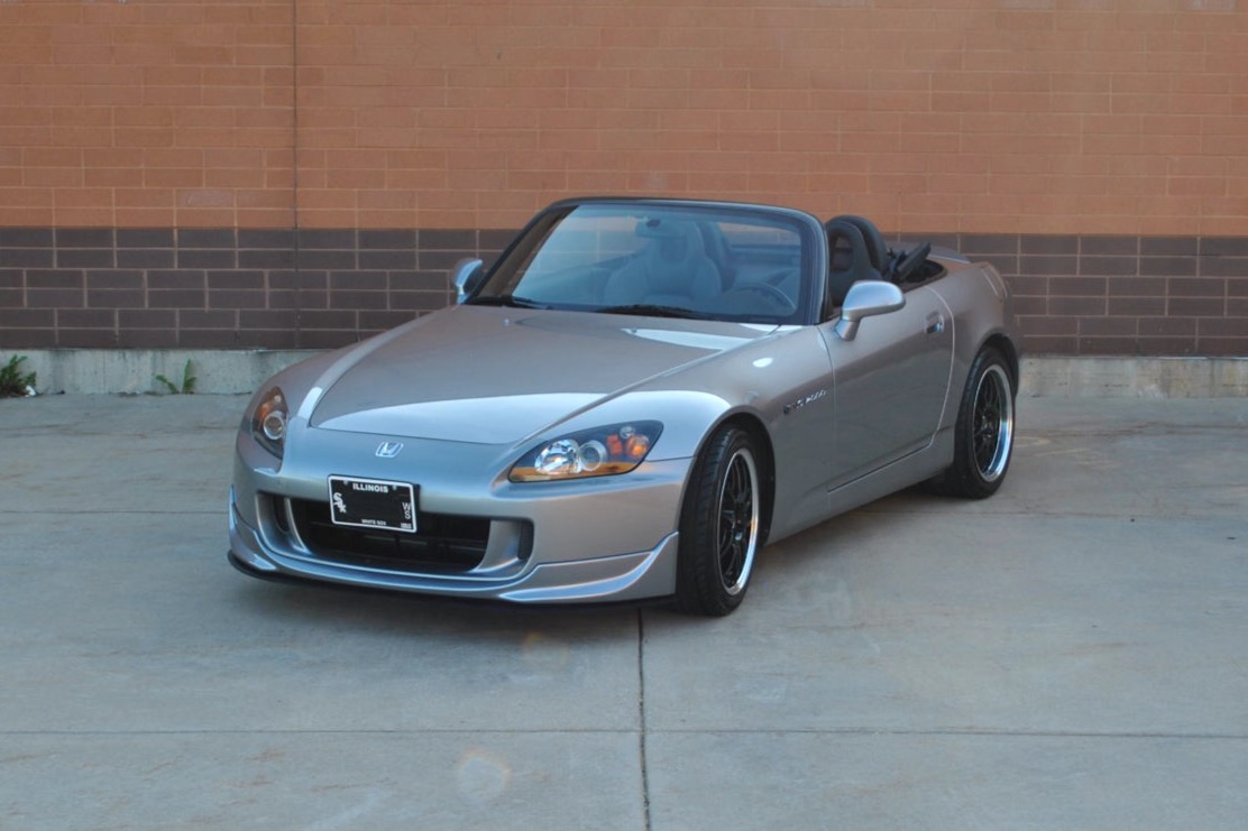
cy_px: 416
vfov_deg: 34.2
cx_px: 624
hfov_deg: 49.6
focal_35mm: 39
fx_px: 1352
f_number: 5.6
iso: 100
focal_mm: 26
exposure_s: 1/125
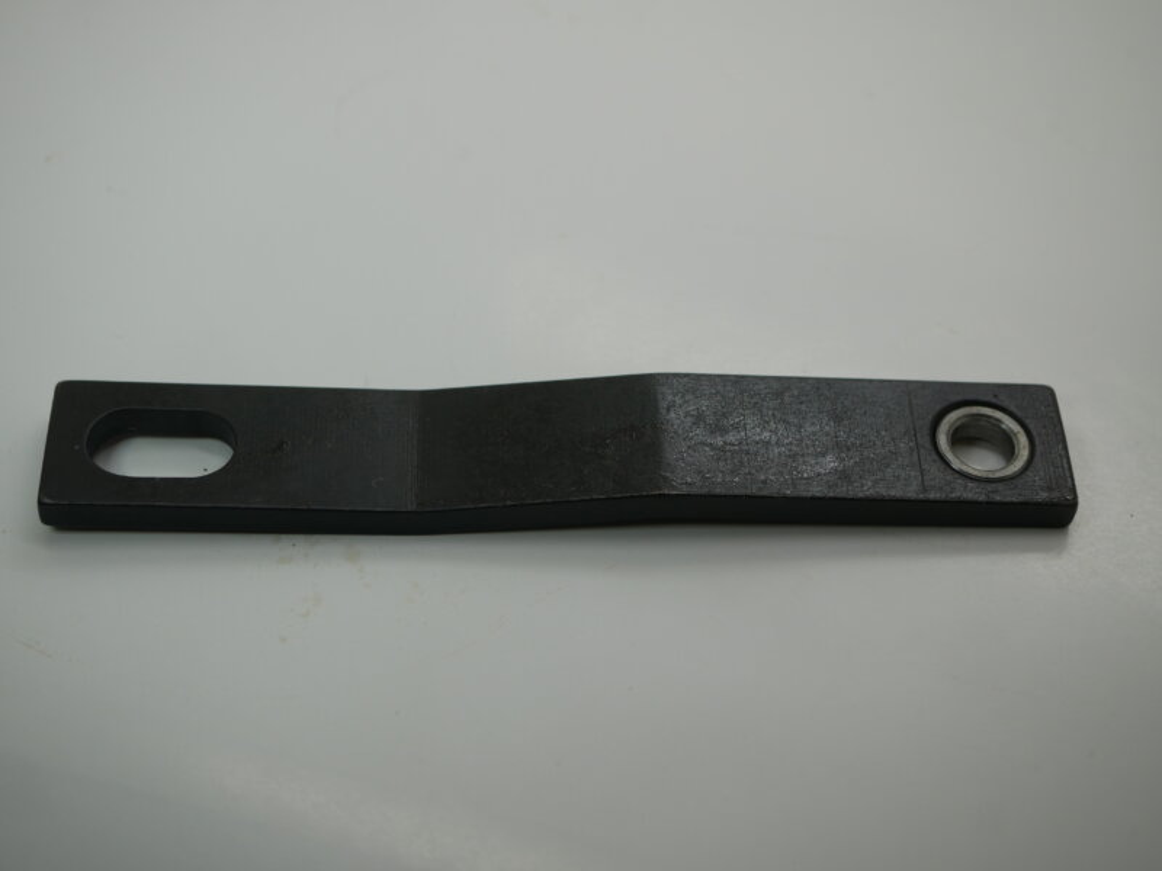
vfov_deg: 24.4
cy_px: 436
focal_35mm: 60
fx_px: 2014
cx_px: 581
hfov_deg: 32.2
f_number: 4
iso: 200
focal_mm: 30
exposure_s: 1/250
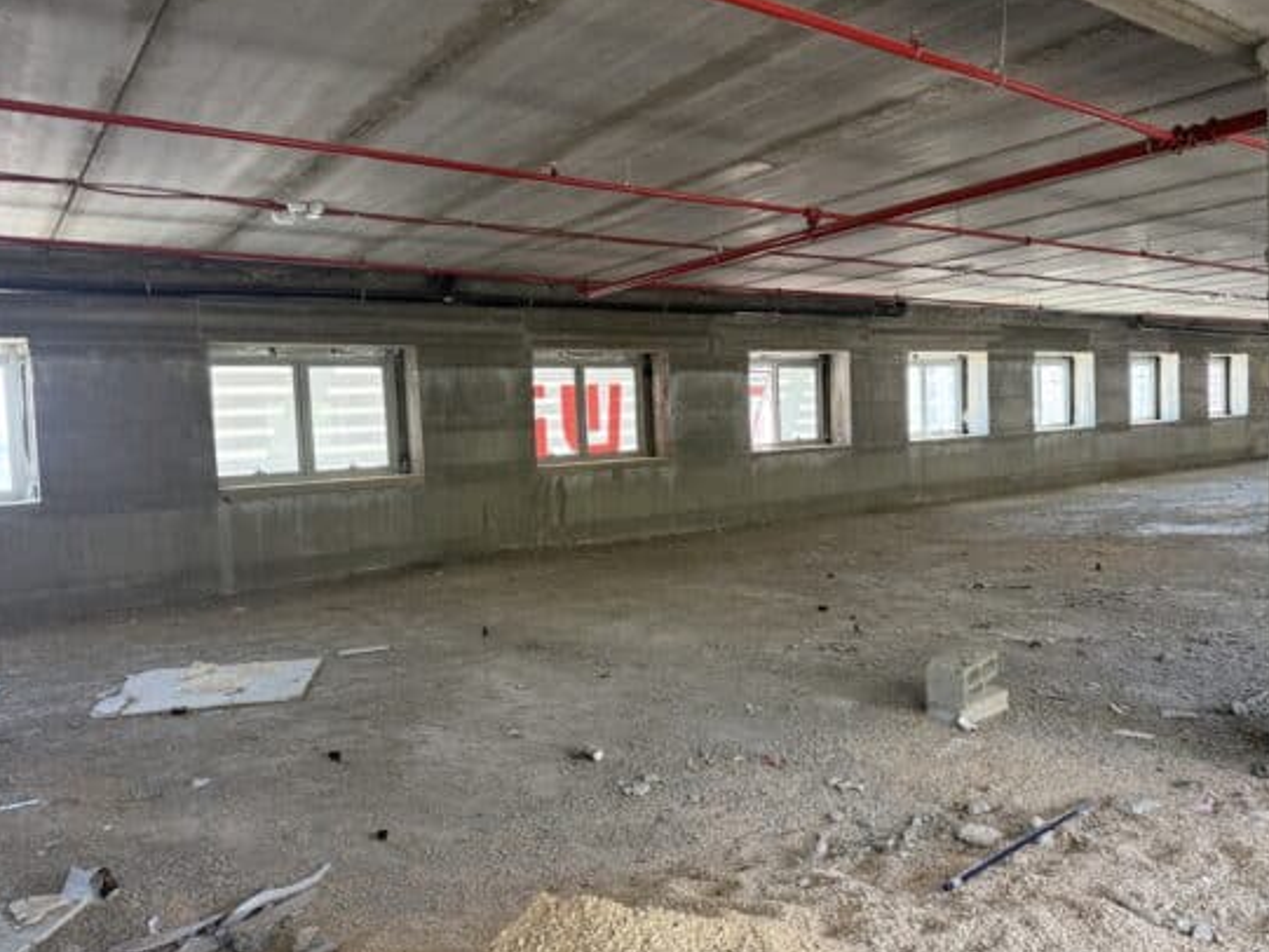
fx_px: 917
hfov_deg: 69.4
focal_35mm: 25
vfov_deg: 54.9
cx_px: 636
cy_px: 484
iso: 200
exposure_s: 1/80
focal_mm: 6.76
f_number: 1.78
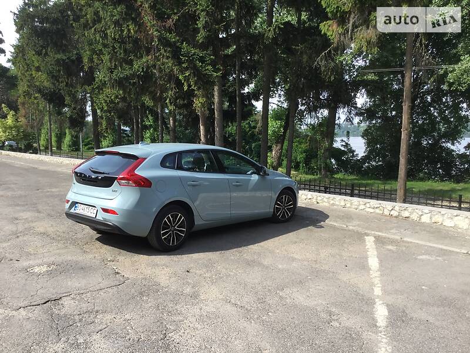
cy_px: 176
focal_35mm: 31
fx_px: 421
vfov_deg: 45.4
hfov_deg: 58.4
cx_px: 235
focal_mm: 3.3
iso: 25
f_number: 2.4
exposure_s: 1/482
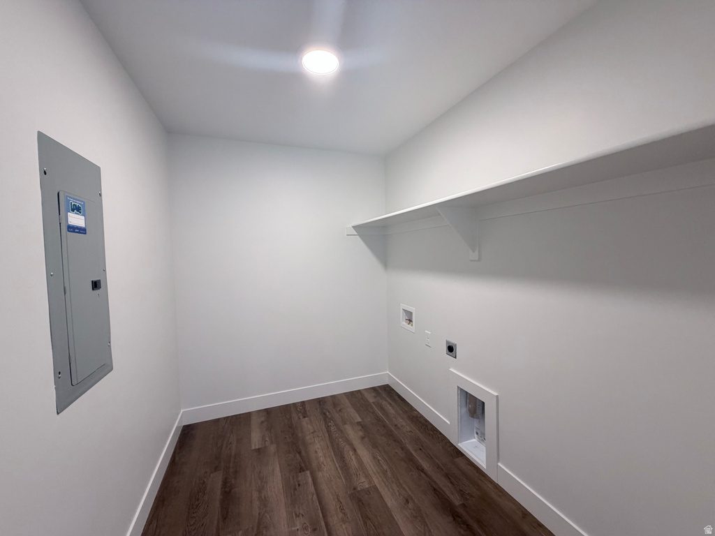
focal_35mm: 14
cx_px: 358
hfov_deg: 102.1
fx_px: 289
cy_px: 268
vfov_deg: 85.7
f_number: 2.2
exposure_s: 1/120
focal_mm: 2.22
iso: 250
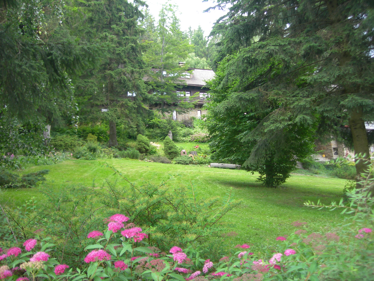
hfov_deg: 49.0
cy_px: 140
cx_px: 187
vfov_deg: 37.7
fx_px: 411
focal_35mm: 38
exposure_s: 1/18.1
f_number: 2.8
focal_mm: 7.8
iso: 50
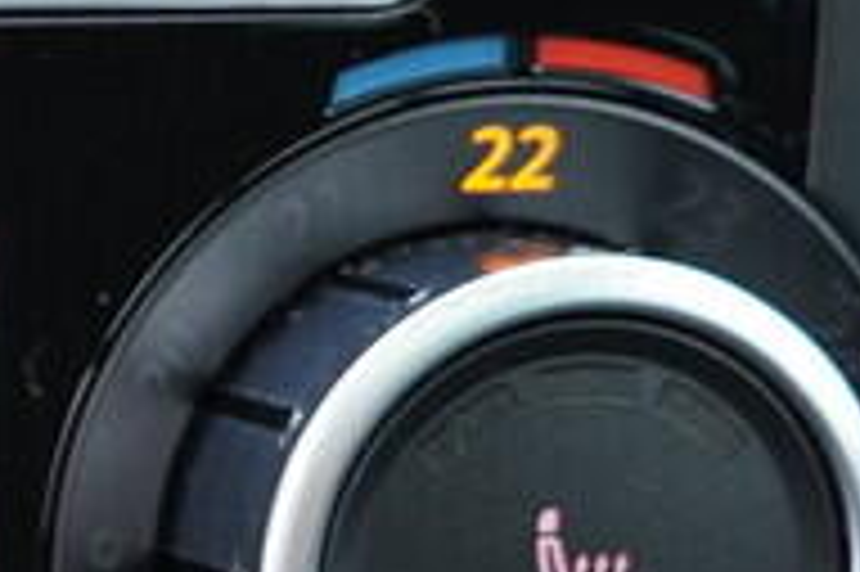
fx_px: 4606
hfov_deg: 9.6
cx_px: -1139
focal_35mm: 193
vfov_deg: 7.1
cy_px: 660
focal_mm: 24
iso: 640
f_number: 2.8
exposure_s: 1/40
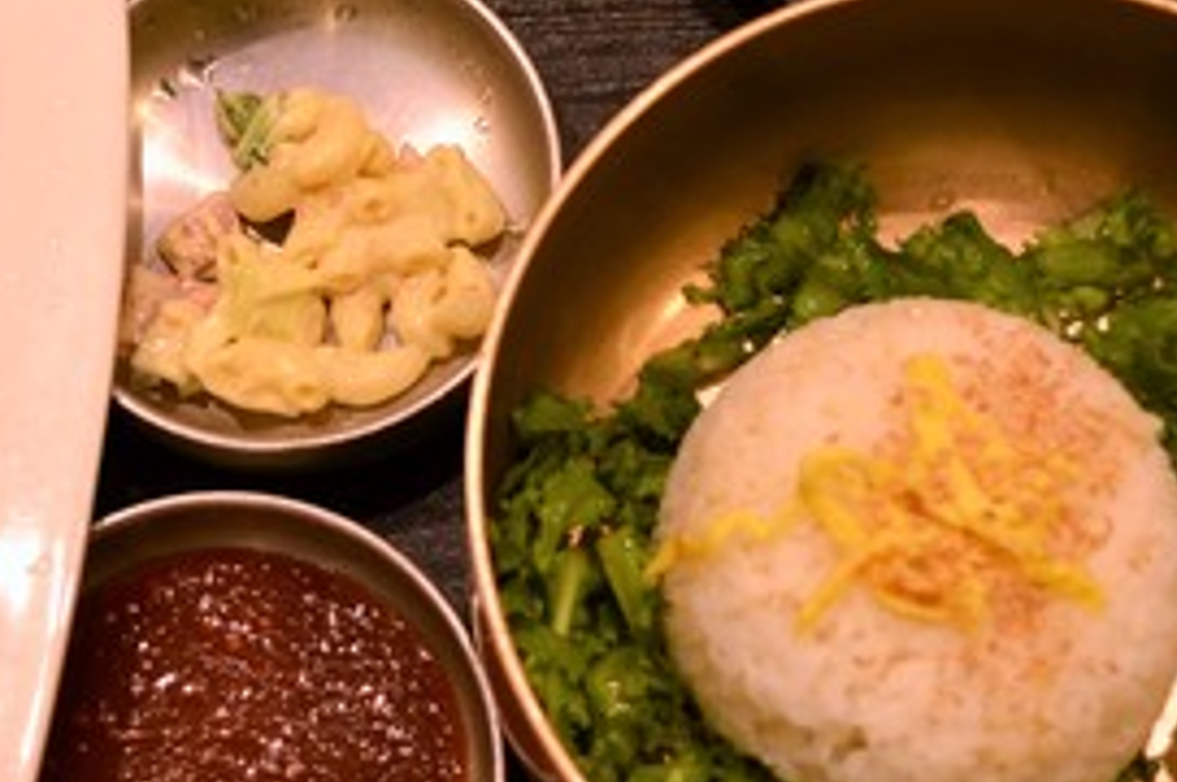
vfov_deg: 17.6
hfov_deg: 26.3
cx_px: 430
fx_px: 2514
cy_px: 204
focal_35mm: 77
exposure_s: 1/30
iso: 140
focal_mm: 24
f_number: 4
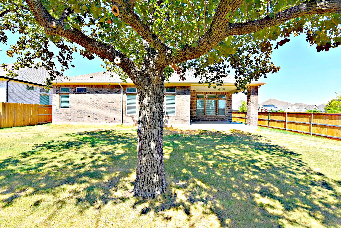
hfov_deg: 104.2
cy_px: 114
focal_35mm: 14
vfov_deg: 81.3
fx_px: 133
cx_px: 170
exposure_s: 1/320
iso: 200
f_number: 9
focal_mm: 14
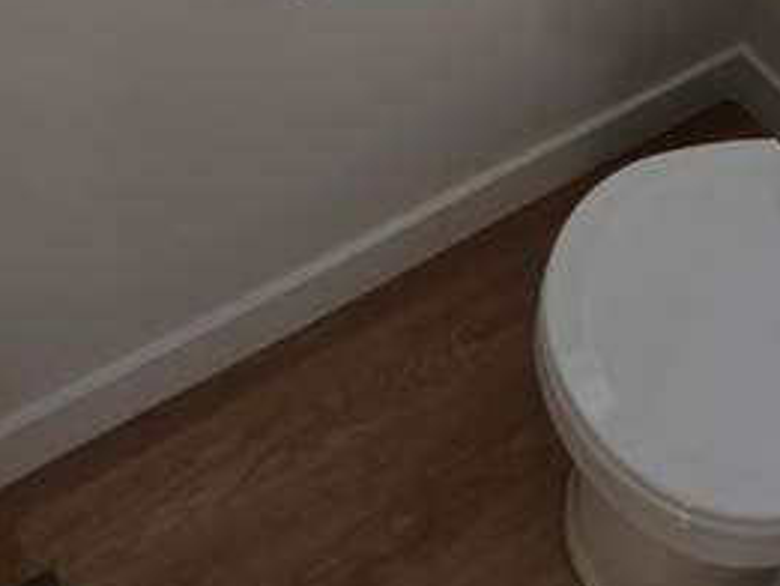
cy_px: -493
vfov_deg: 20.0
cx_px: 332
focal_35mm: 51
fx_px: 1150
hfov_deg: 37.4
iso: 40
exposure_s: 1/308
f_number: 1.9
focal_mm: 2.2
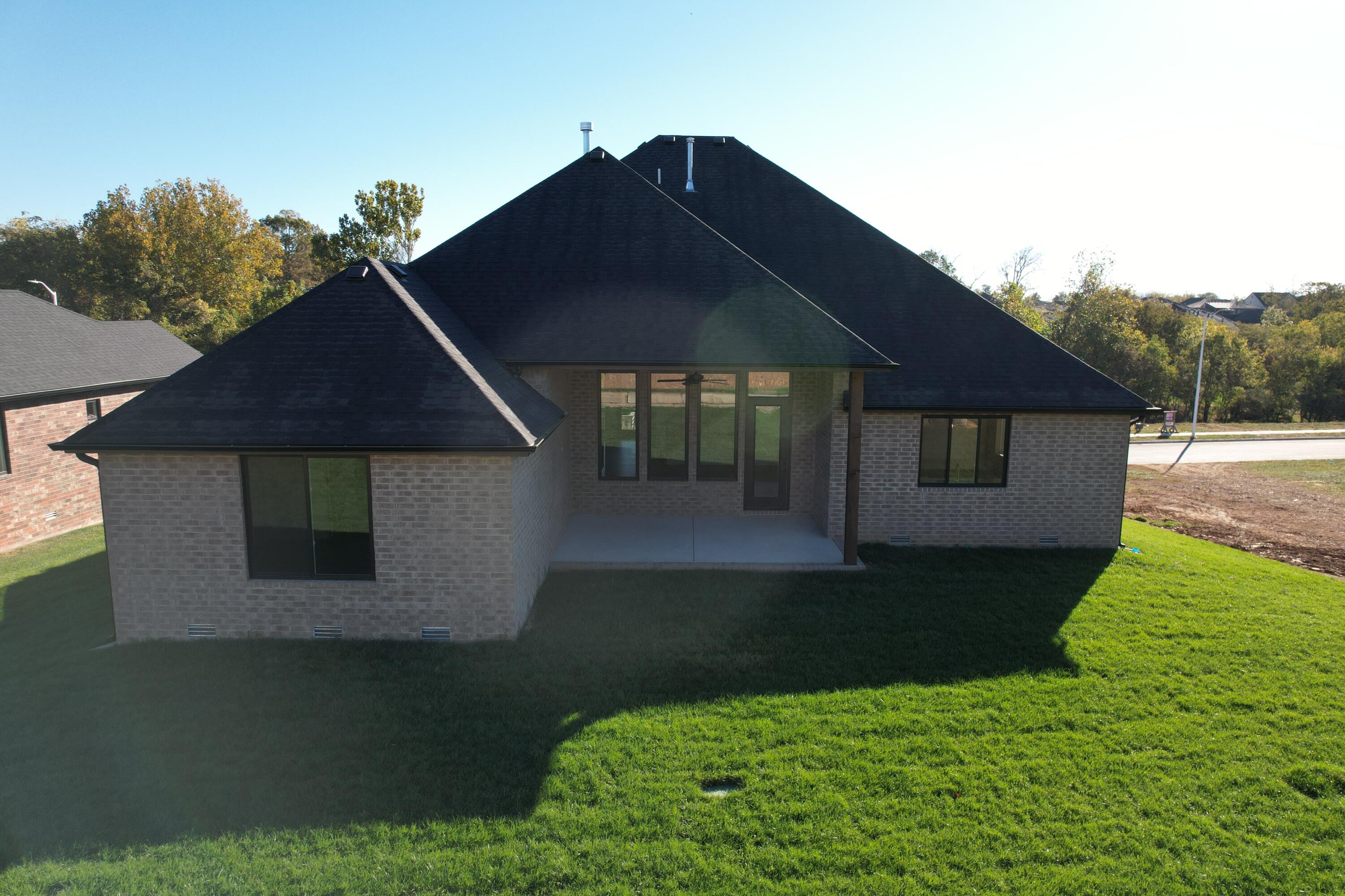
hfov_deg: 78.6
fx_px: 822
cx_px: 672
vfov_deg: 57.2
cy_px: 448
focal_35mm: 22
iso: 100
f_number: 2.8
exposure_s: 1/240
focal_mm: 8.38
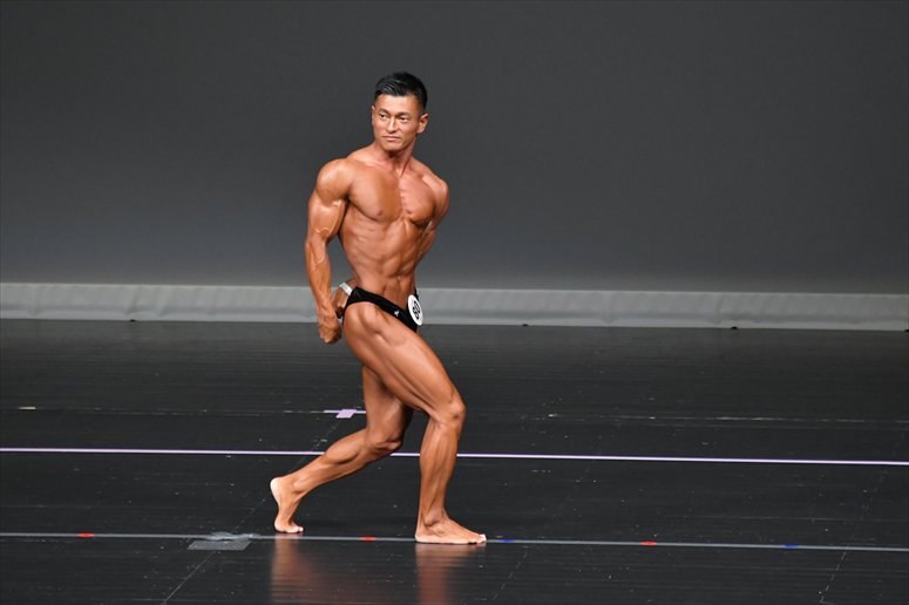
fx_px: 9464
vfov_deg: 3.7
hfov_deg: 5.5
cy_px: 302
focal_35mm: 375
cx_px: 454
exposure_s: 1/400
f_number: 5.6
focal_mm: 250
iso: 4000
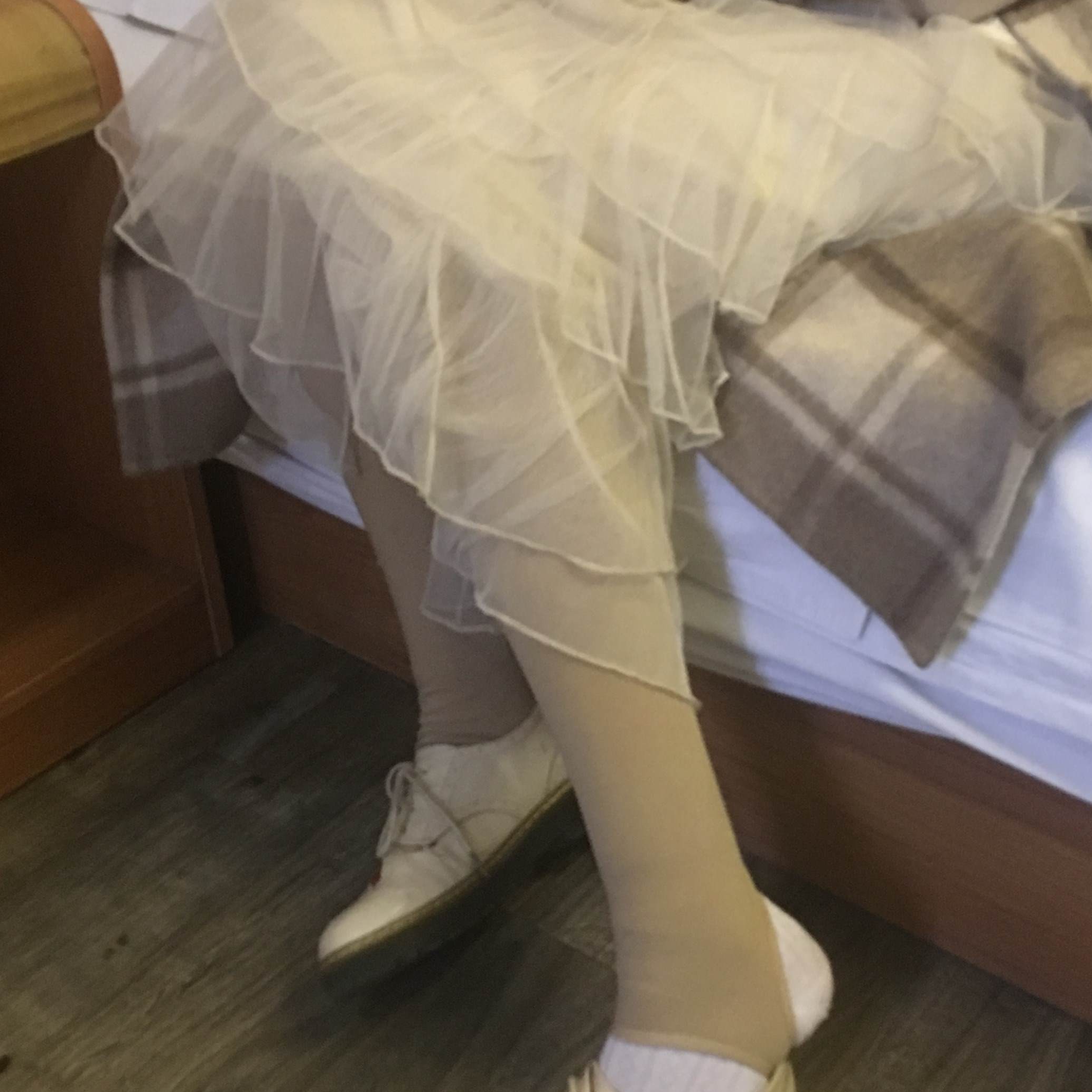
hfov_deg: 34.0
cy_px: 578
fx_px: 1785
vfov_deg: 34.0
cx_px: 608
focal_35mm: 50
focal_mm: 4.15
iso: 160
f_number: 2.2
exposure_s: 1/8
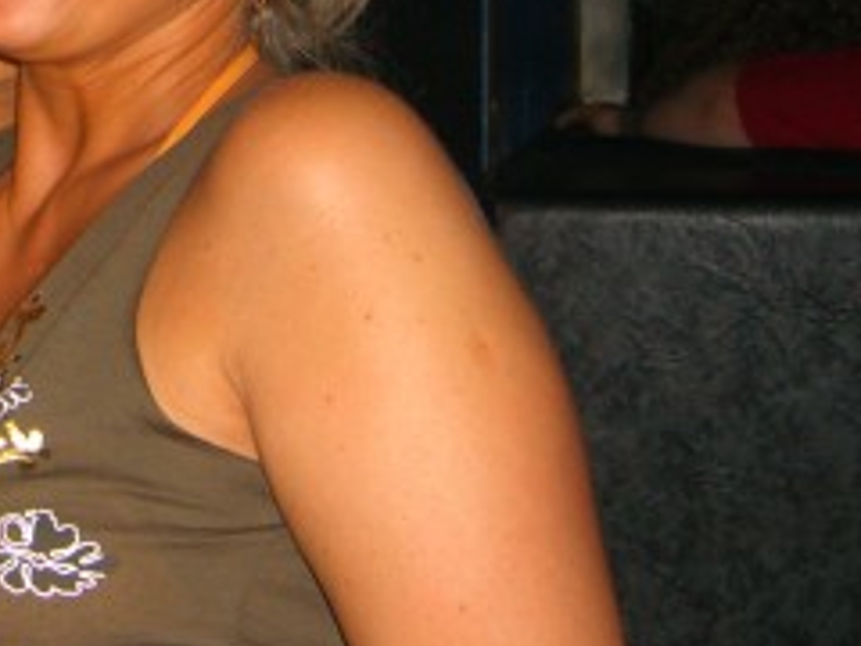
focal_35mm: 95
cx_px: -158
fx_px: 2363
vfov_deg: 15.3
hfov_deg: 19.5
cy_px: 36
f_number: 2.8
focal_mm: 7.9
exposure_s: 1/60
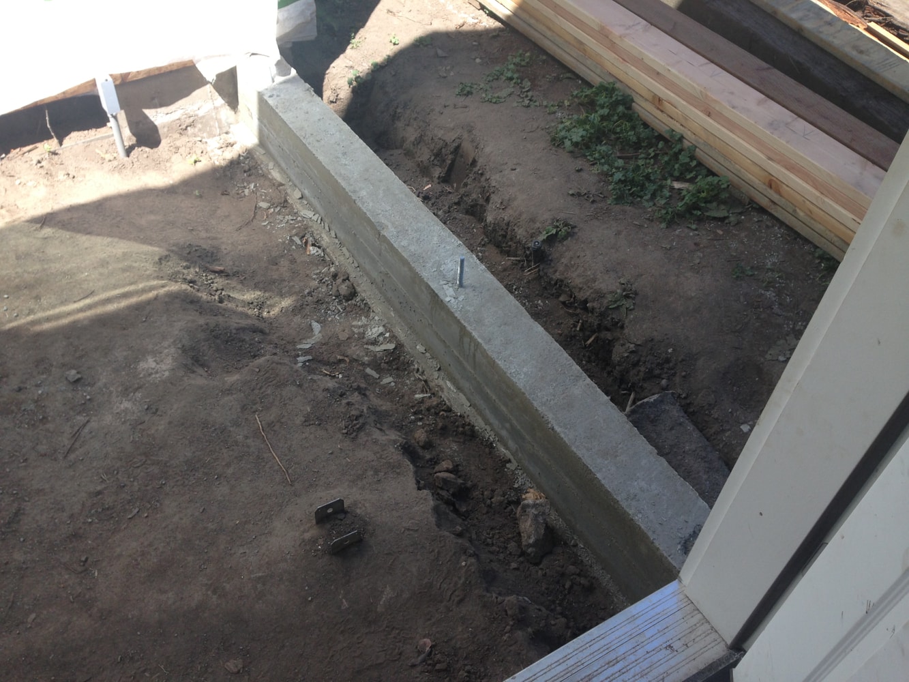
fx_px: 867
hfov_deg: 55.3
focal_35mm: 33
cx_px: 454
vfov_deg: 43.0
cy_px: 341
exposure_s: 1/441
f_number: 2.4
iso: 50
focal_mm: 4.13
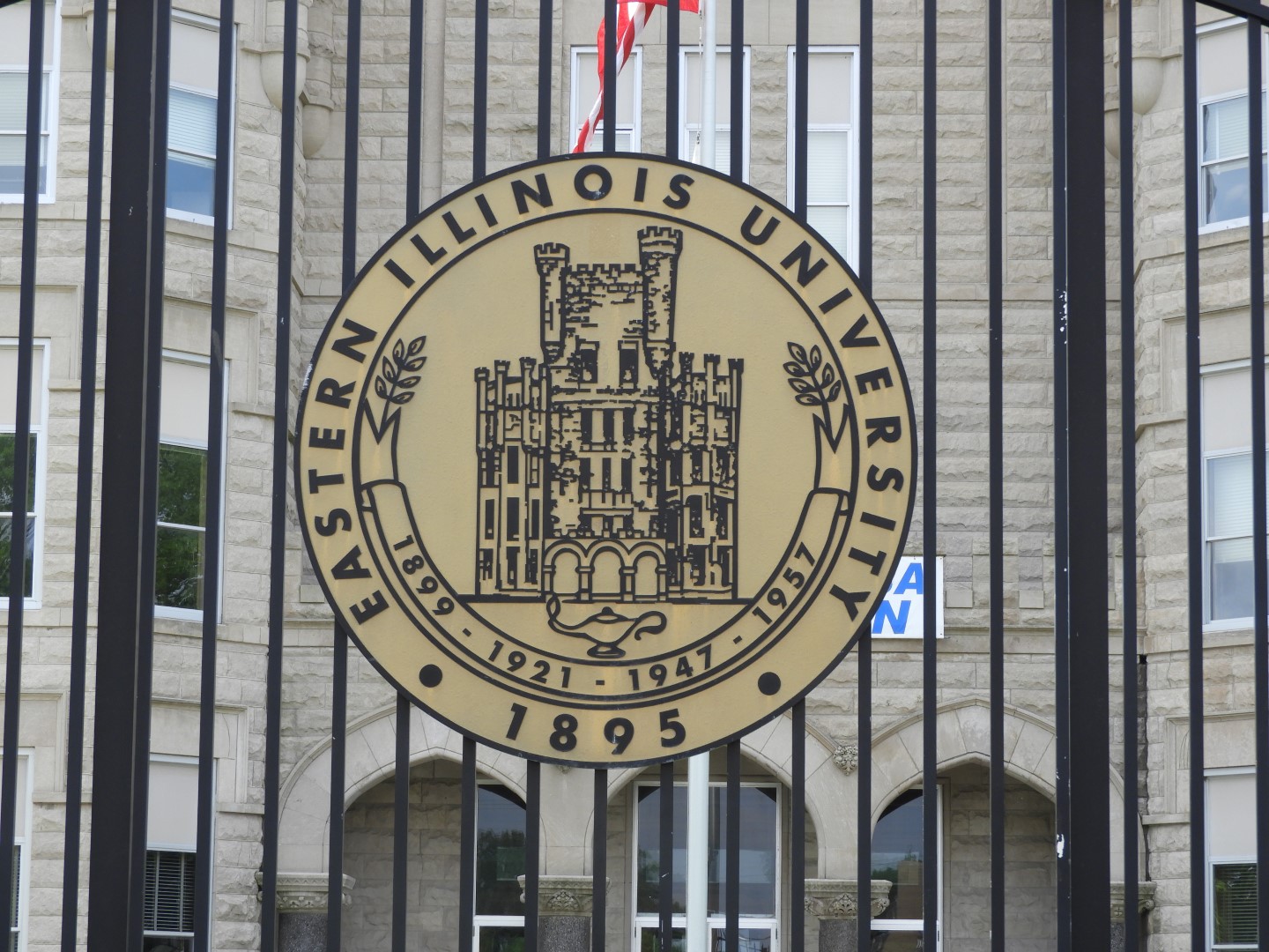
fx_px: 3849
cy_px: 476
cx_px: 634
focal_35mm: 105
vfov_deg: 14.1
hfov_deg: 18.7
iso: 100
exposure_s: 1/250
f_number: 4.8
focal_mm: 18.8
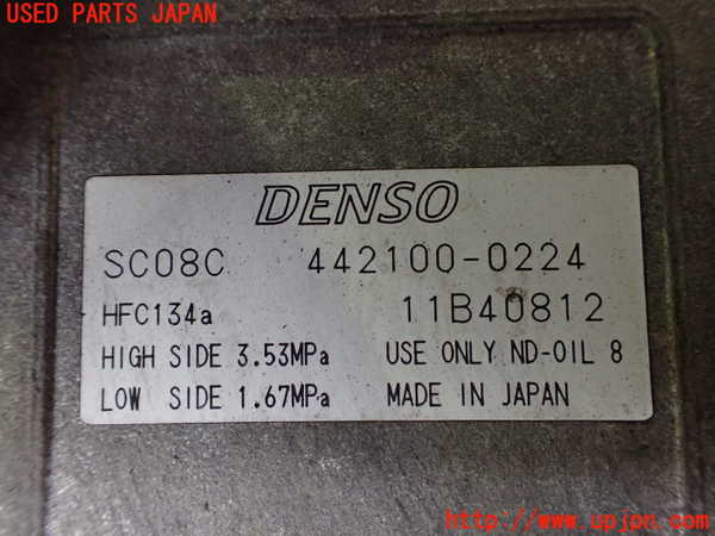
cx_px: 358
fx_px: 661
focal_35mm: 32
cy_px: 268
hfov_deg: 56.8
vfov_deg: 44.2
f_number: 2.4
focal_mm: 5.79
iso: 800
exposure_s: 1/50
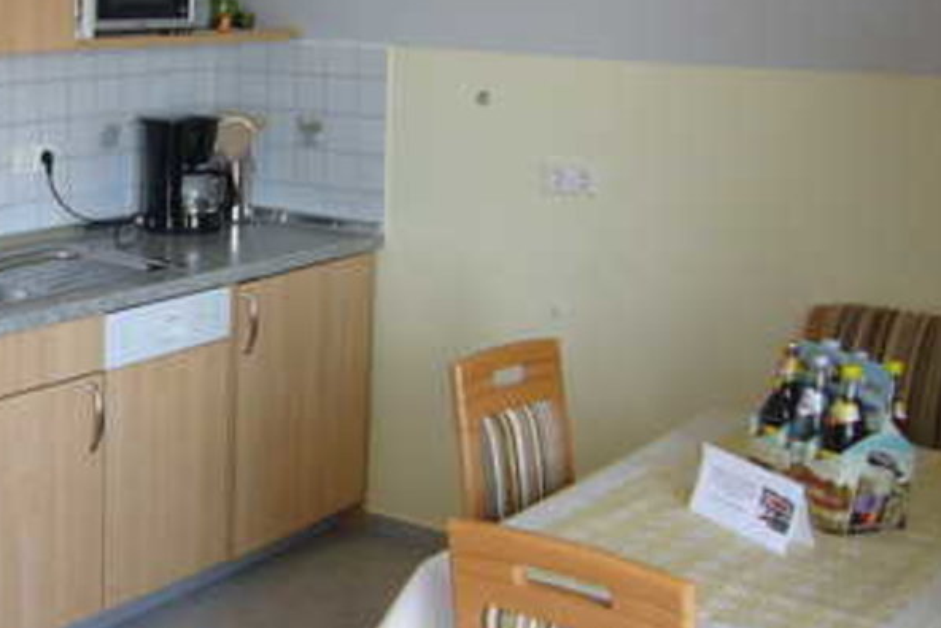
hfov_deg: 32.3
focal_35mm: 59
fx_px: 1542
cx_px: 99
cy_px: 299
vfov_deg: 23.0
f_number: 2.8
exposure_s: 1/30
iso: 100
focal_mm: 4.6
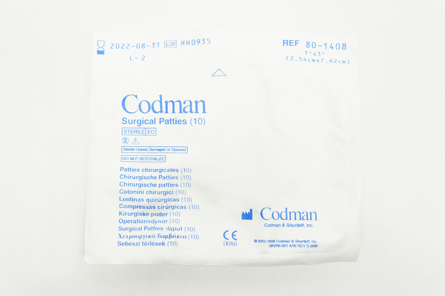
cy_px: 148
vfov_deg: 31.8
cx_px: 222
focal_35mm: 42
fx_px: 519
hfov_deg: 46.4
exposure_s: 1/40
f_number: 5.6
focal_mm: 28
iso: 400
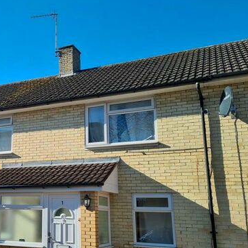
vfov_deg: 38.3
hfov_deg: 35.9
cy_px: 137
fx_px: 357
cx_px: 22
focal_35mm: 44
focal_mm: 5.4
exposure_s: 1/1916
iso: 50
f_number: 1.8
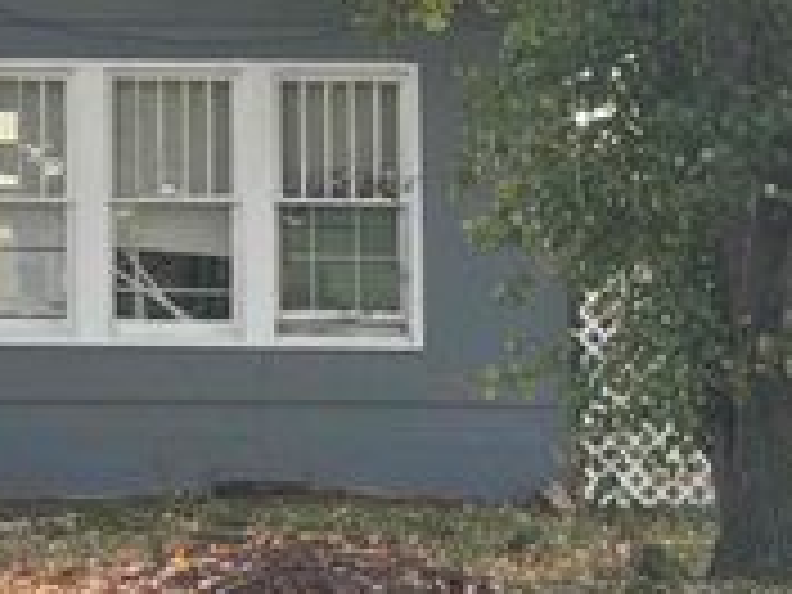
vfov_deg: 10.9
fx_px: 3112
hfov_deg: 14.0
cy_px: 92
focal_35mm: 136
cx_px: -212
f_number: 1.78
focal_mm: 6.76
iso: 64
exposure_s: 1/627
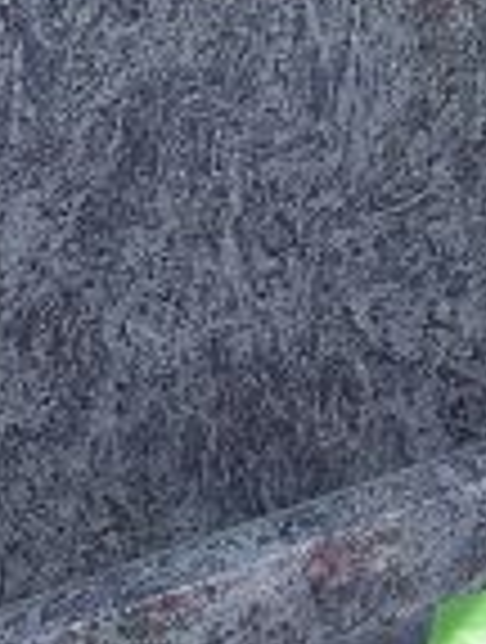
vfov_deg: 14.8
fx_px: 2330
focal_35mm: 125
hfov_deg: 11.9
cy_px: -270
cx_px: 94
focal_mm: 2.91
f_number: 1.9
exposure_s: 1/355
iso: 40
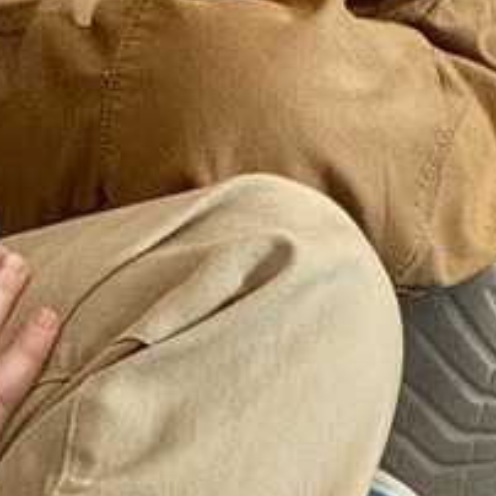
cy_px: -422
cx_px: 42
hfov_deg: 5.1
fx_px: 5593
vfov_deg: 5.0
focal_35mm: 345
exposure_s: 1/60
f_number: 2.8
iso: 400
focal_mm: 9
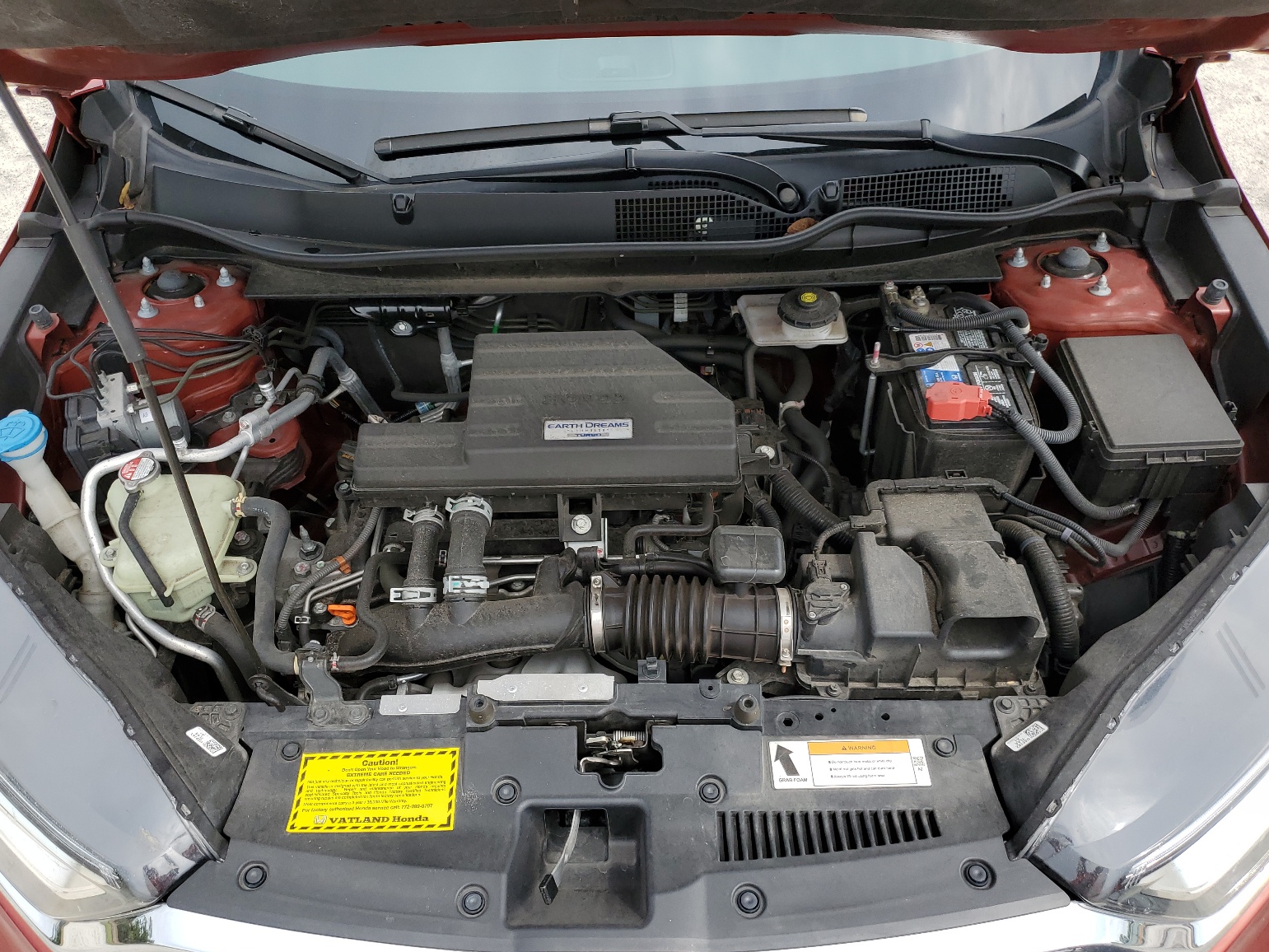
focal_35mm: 27
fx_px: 990
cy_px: 492
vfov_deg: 51.4
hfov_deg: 65.3
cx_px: 623
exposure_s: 1/1429
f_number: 1.5
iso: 50
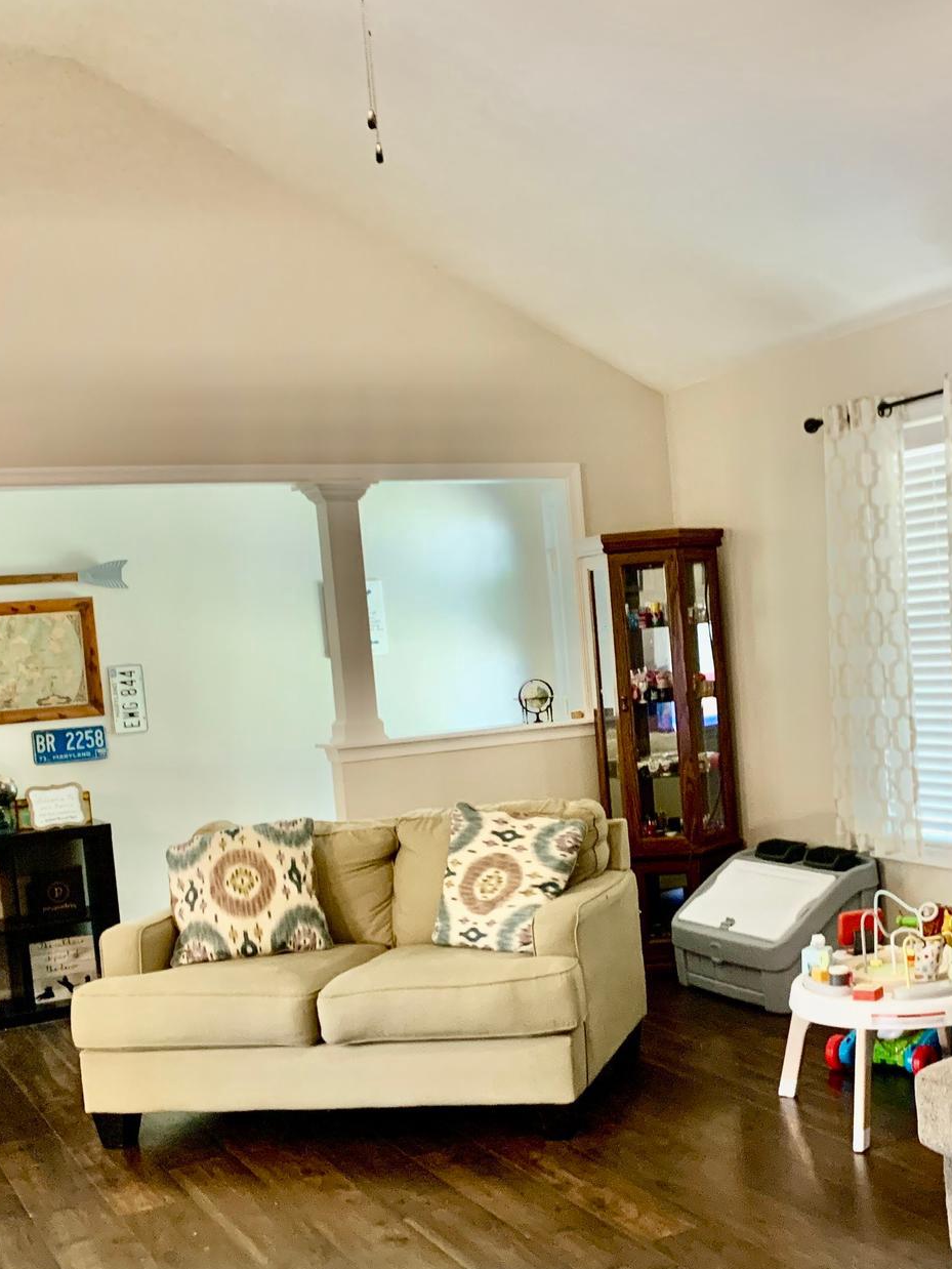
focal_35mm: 43
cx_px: 677
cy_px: 719
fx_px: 1576
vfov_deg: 43.7
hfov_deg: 33.1
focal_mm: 4.25
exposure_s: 1/30
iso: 400
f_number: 1.8
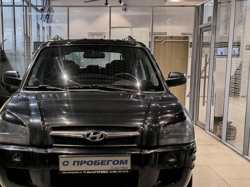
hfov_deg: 38.0
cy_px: 122
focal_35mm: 50
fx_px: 361
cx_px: 95
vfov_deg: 28.9
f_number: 1.9
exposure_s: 1/50
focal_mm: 6.92
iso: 200
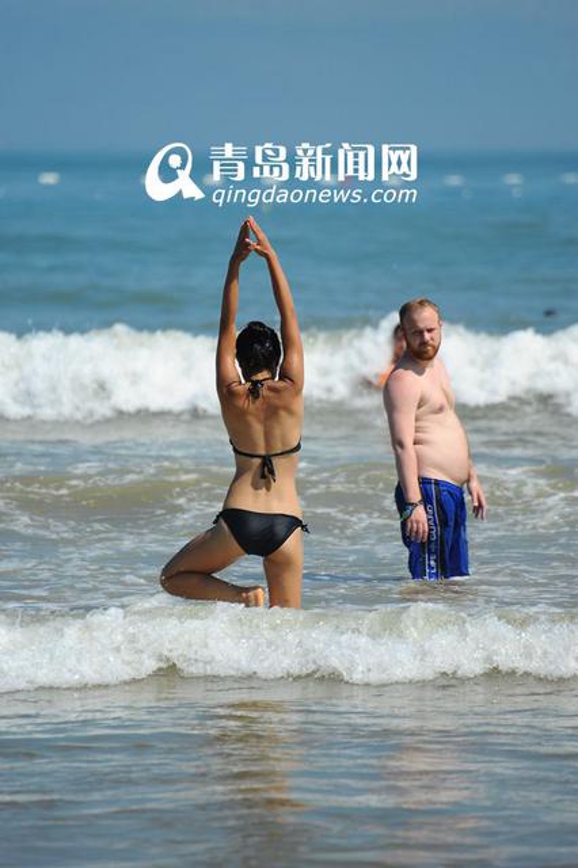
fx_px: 7232
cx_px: 289
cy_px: 434
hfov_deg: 4.6
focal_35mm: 300
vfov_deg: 6.9
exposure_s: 1/1250
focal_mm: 300
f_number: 5.6
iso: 200
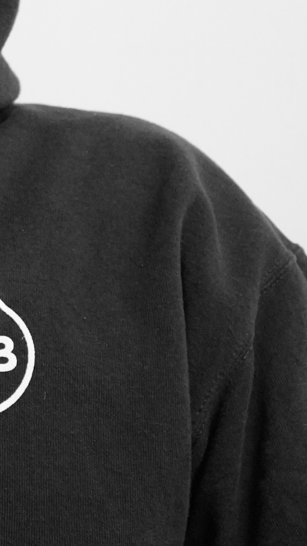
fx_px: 2528
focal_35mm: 175
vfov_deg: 12.2
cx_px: -206
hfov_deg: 6.8
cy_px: 60
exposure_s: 1/1250
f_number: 2.8
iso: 3200
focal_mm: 37.7
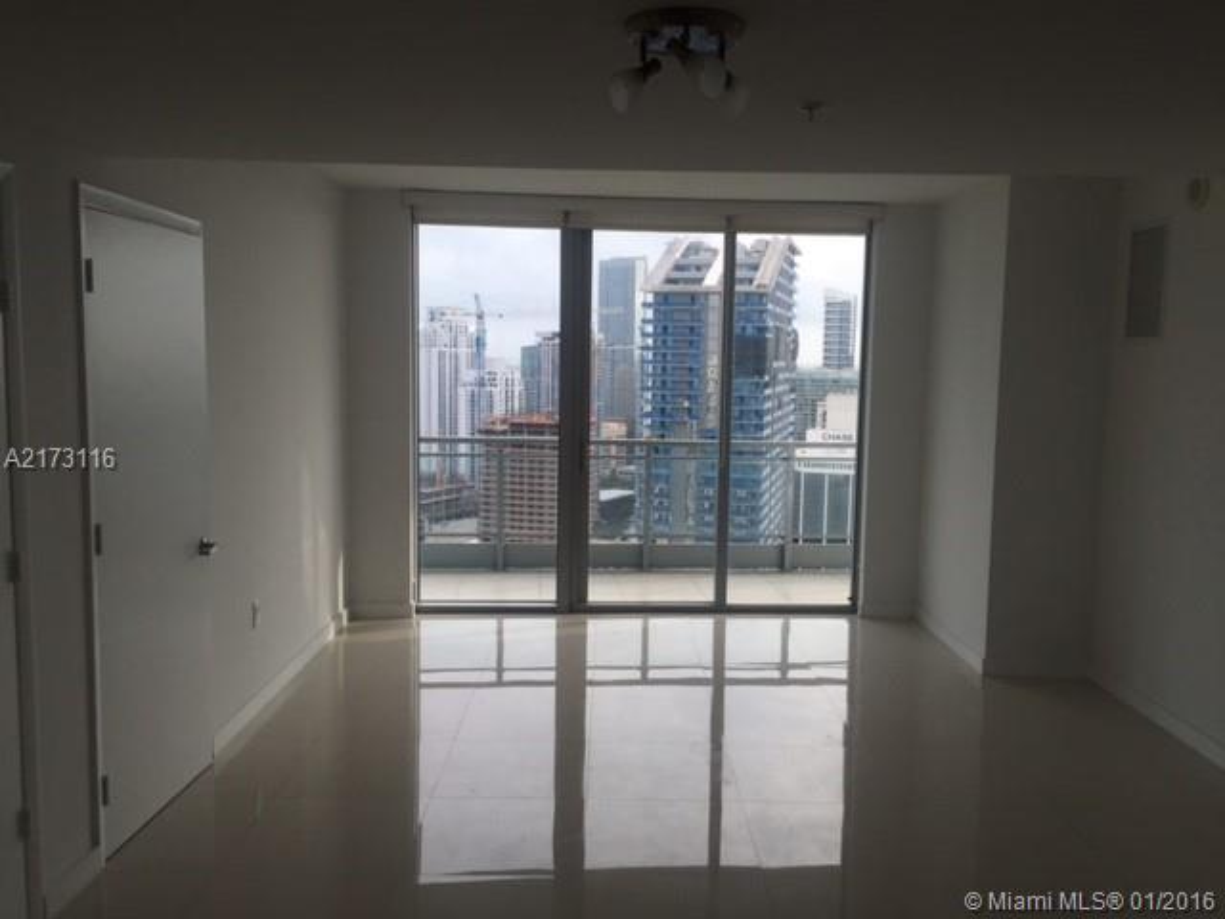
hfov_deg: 61.7
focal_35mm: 29
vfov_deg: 48.2
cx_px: 612
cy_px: 460
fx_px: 1026
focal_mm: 4.15
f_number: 2.2
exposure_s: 1/425
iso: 32
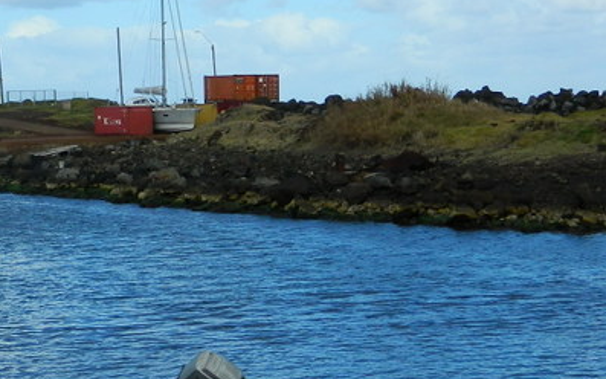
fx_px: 1849
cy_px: 167
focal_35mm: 112
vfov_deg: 11.7
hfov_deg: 18.5
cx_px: 192
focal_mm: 7.3
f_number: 3.5
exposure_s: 1/800
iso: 80
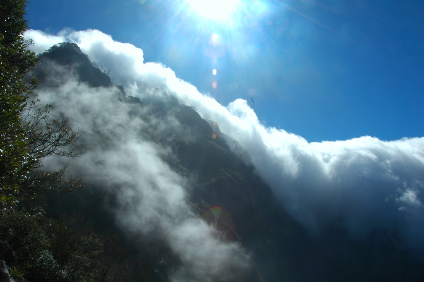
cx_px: 212
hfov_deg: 67.4
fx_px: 318
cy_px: 141
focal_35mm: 27
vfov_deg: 47.9
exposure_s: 1/125
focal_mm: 18
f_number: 22
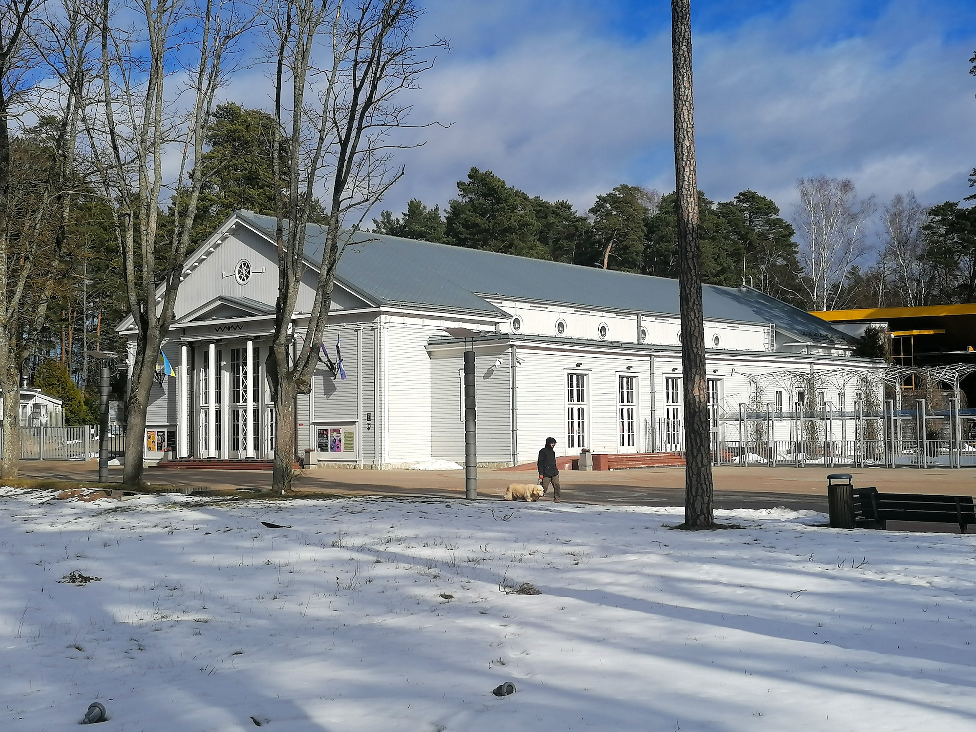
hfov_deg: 40.4
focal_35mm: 47
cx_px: 488
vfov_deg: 30.9
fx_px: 1325
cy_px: 366
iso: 50
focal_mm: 4.75
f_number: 1.8
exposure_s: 1/2865
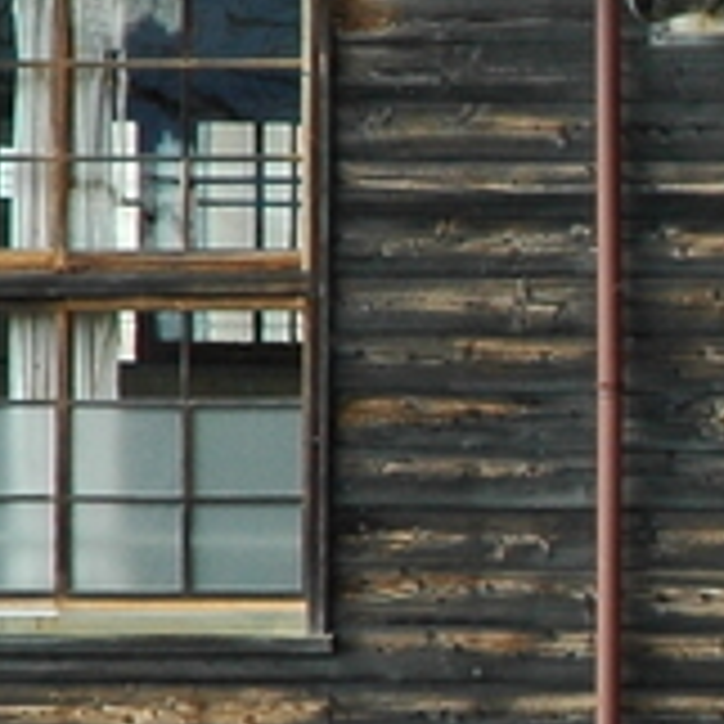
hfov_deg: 2.6
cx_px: 1848
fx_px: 15712
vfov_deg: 2.6
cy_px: 535
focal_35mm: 664
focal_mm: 70
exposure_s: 1/200
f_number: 10
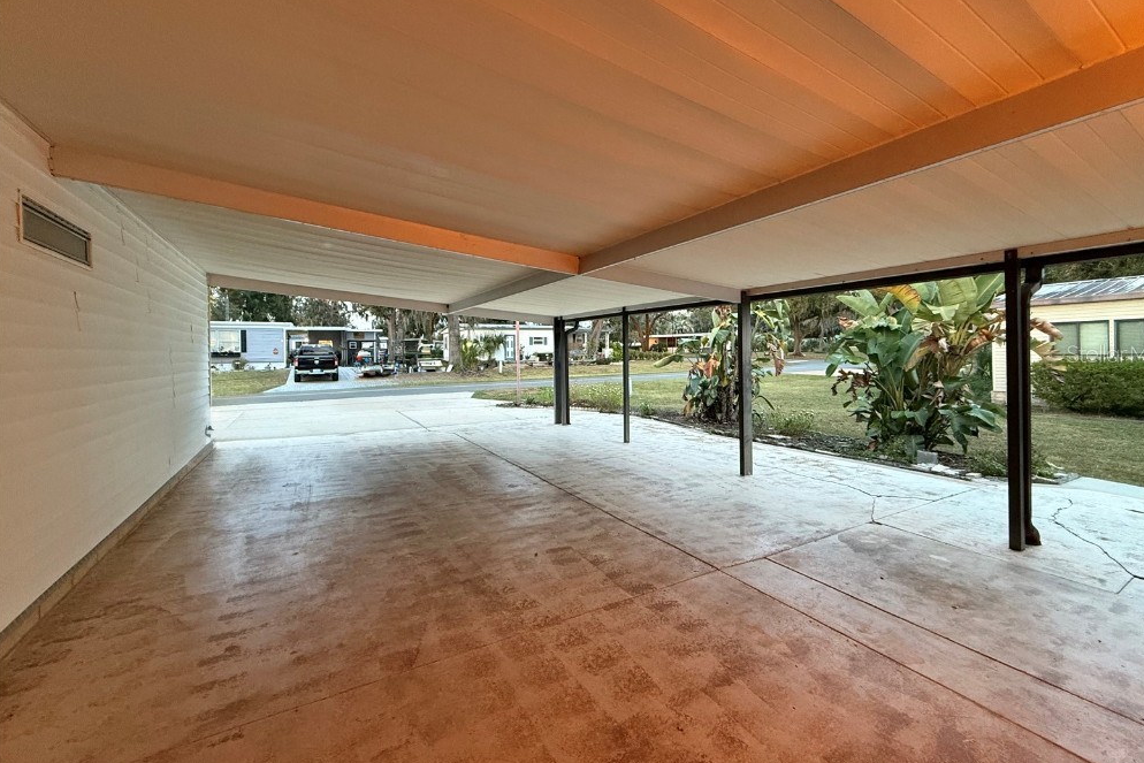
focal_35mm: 15
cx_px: 586
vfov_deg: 77.2
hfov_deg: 100.4
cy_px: 353
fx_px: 477
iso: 400
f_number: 2.2
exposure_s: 1/60
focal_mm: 2.22
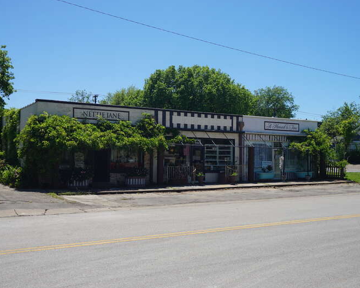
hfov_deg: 44.8
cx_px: 172
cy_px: 144
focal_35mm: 41
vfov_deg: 36.5
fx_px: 437
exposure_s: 1/160
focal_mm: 24
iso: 100
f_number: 11
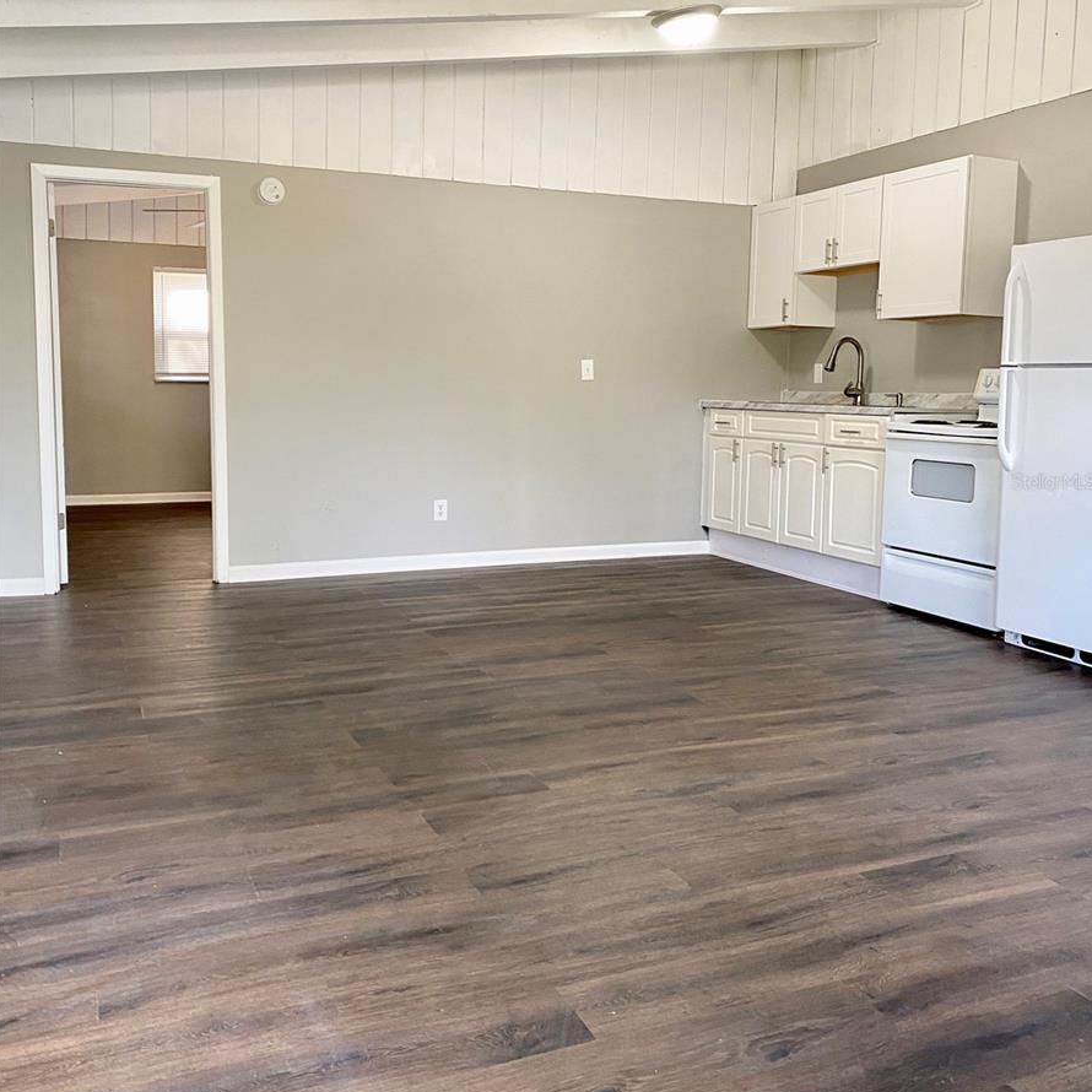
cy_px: 481
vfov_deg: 52.4
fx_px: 1106
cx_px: 547
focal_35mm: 31
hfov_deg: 52.5
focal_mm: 4.25
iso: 125
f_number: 1.8
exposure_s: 1/60
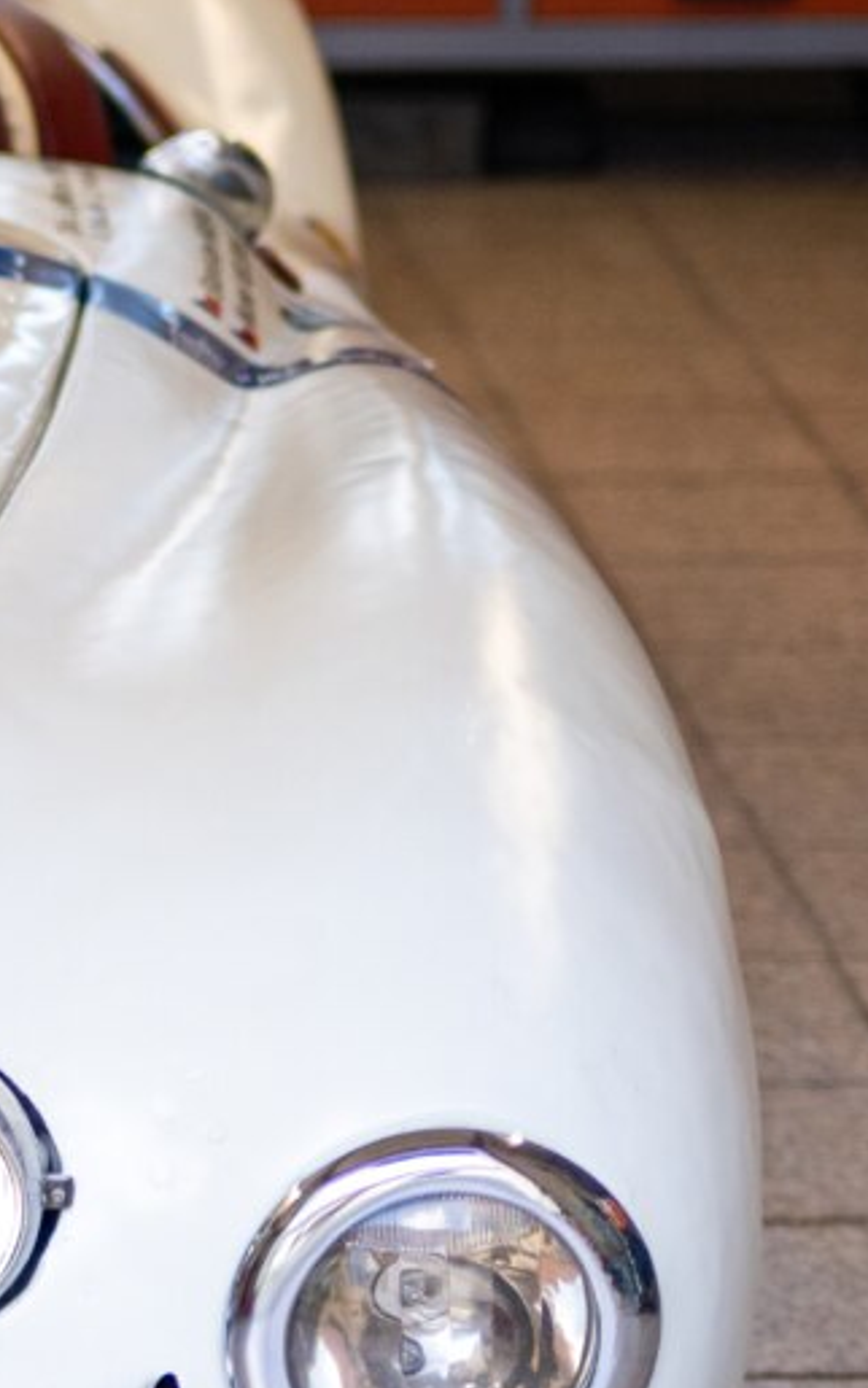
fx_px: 7189
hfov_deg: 6.8
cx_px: -590
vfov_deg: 11.0
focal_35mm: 190
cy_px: 725
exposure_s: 1/640
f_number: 1.4
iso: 320
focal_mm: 50
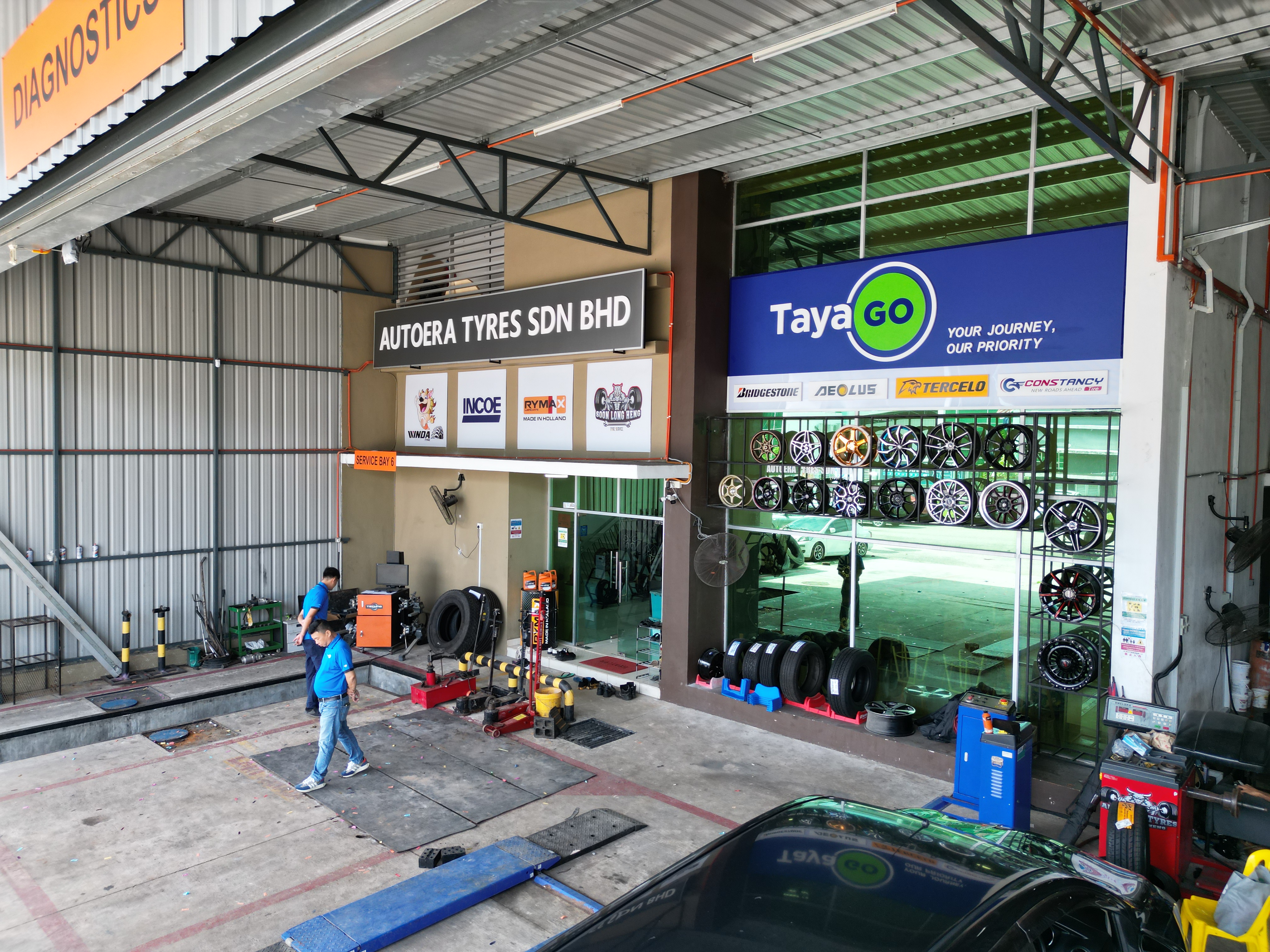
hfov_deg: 71.6
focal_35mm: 24
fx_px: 881
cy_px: 476
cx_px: 635
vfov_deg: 56.8
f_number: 1.7
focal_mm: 6.72
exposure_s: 1/240
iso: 200
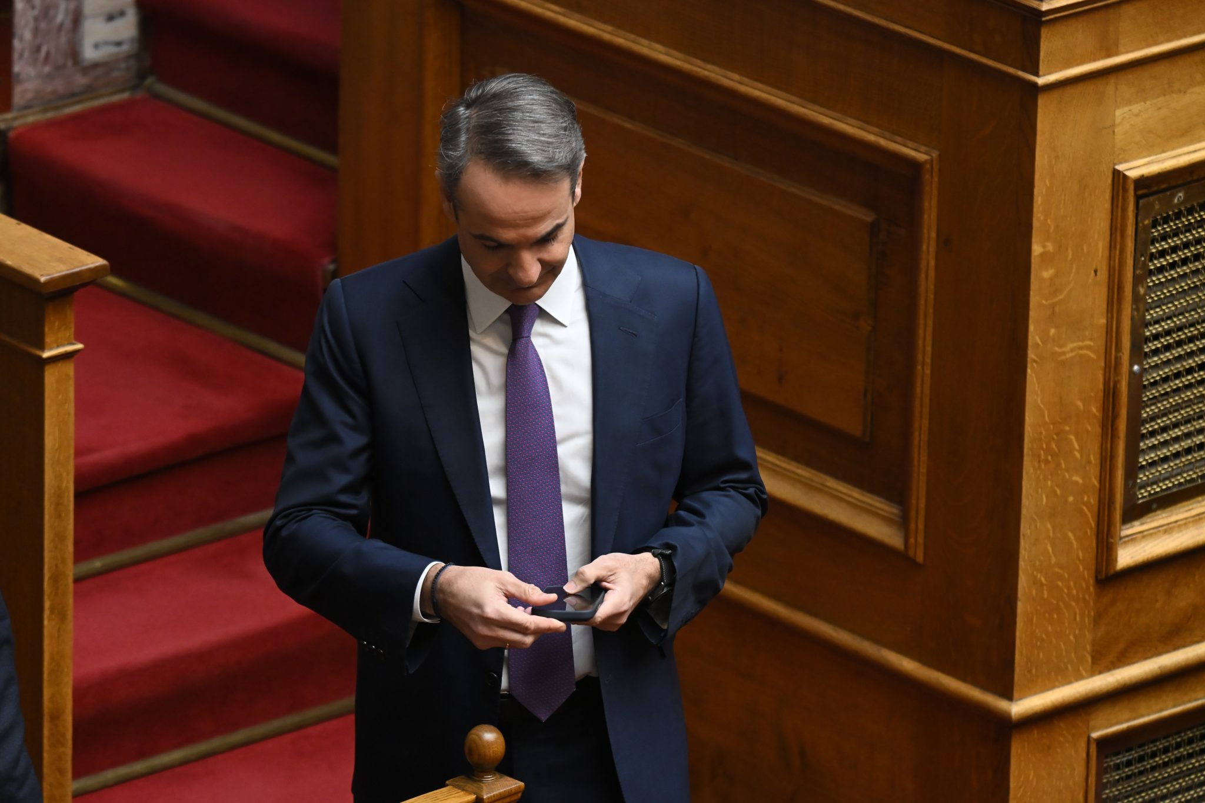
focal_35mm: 310
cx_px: 602
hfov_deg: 6.6
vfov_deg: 4.4
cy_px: 402
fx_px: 10375
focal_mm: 310
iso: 4000
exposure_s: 1/250
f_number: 6
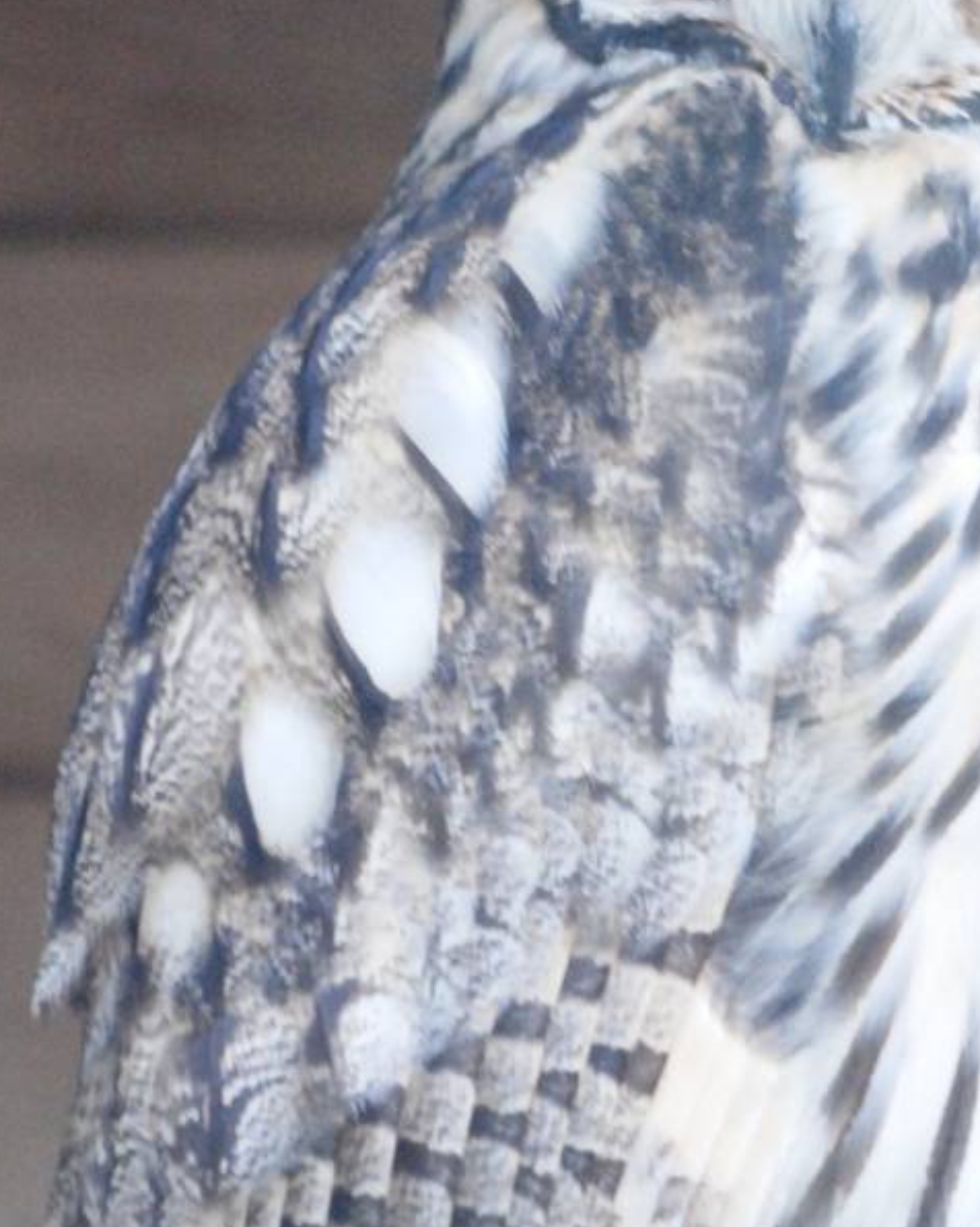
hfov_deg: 2.7
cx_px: 744
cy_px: 614
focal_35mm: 568
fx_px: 20614
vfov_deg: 3.4
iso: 1600
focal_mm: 150
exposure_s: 1/160
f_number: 7.1
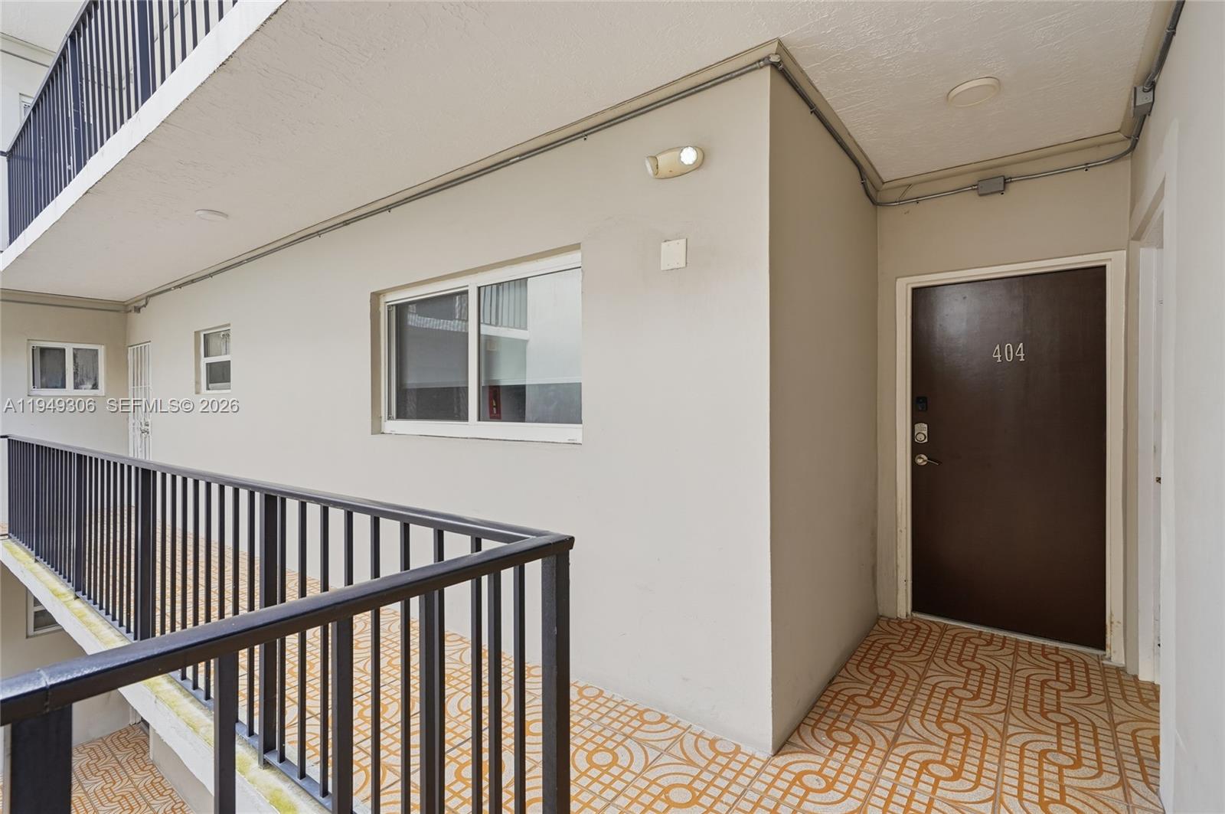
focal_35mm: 16
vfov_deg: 73.6
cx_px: 612
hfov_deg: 96.8
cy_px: 407
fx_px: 544
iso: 400
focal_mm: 16
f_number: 8
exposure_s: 1/800
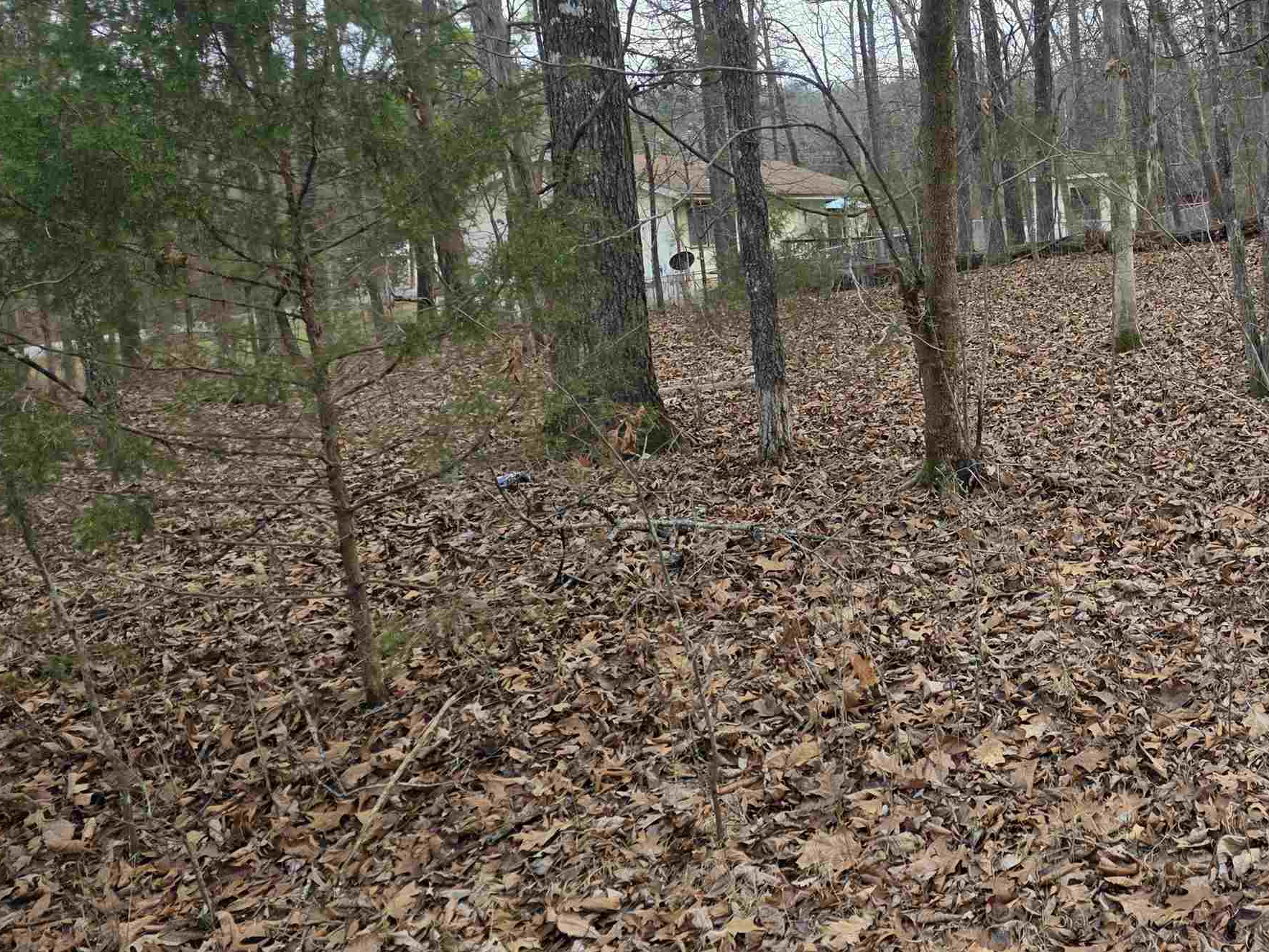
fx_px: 1467
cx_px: 1096
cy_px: 379
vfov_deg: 35.8
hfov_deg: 43.5
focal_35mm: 40
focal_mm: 6.3
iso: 40
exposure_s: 1/359
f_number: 1.7
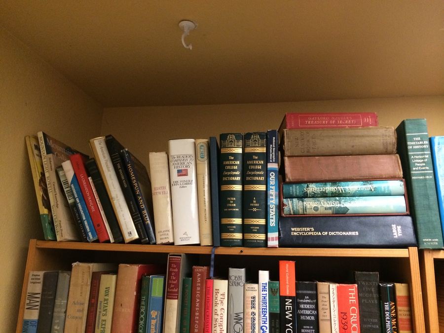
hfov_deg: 60.0
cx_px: 222
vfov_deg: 46.8
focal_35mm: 30
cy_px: 166
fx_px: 385
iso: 320
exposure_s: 1/30
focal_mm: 4.12
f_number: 2.2
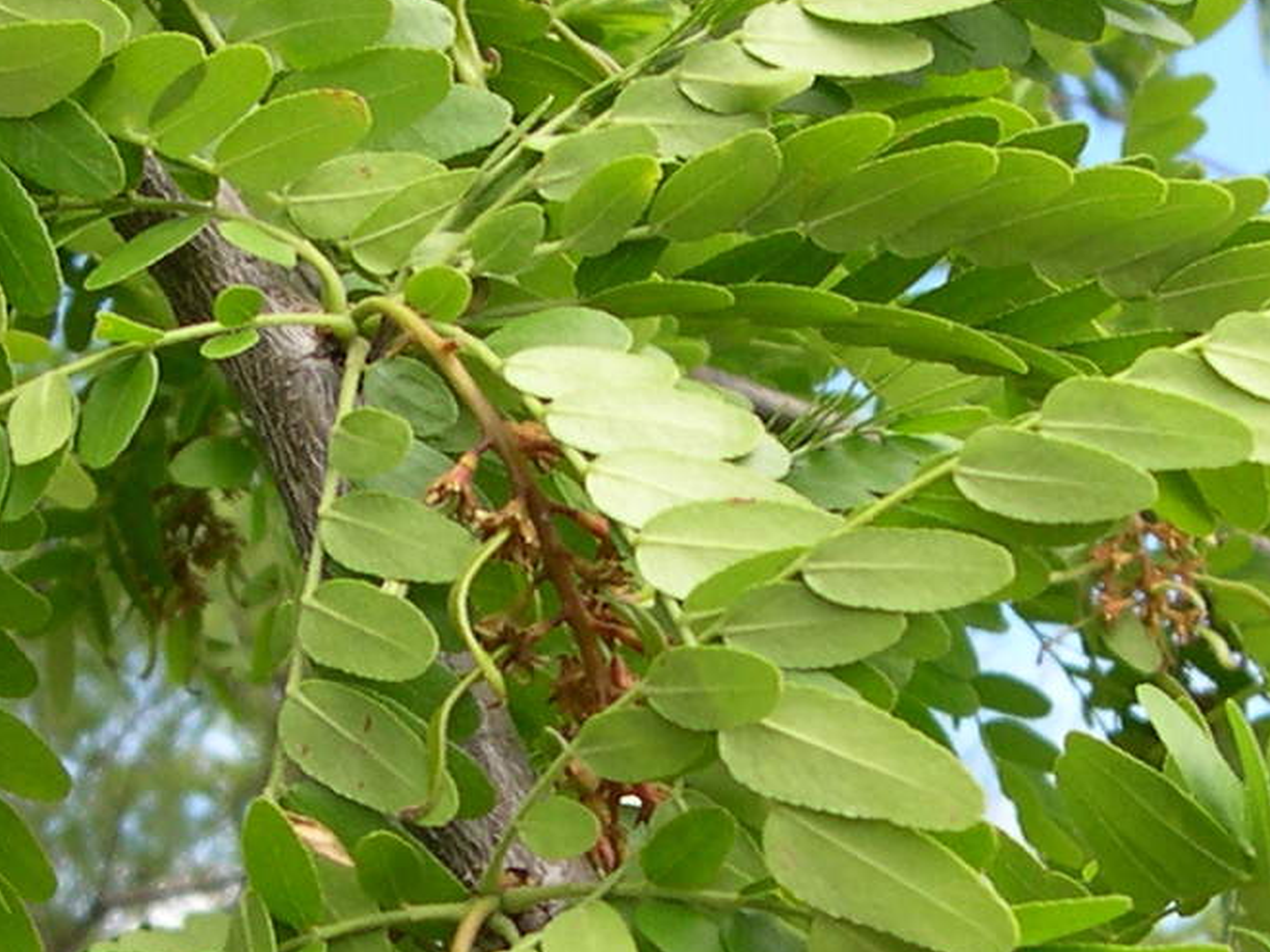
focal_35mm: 131
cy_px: 736
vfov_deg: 11.3
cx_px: 364
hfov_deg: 15.0
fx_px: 4805
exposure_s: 1/479
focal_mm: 8
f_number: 2.8
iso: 100
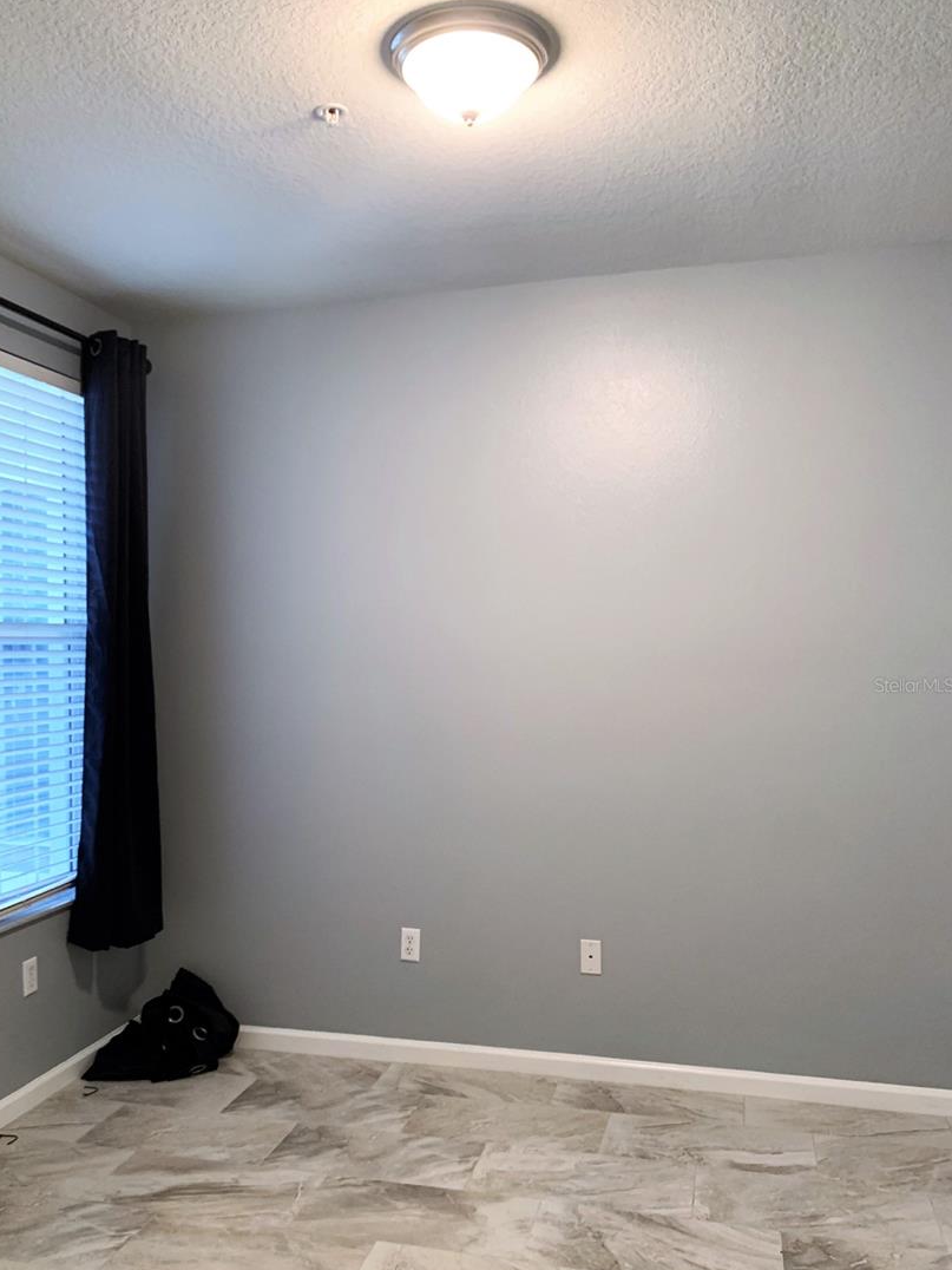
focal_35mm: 29
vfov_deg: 61.6
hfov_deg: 48.2
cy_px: 685
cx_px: 427
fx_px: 1063
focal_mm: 4.25
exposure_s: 1/40
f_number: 1.8
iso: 250
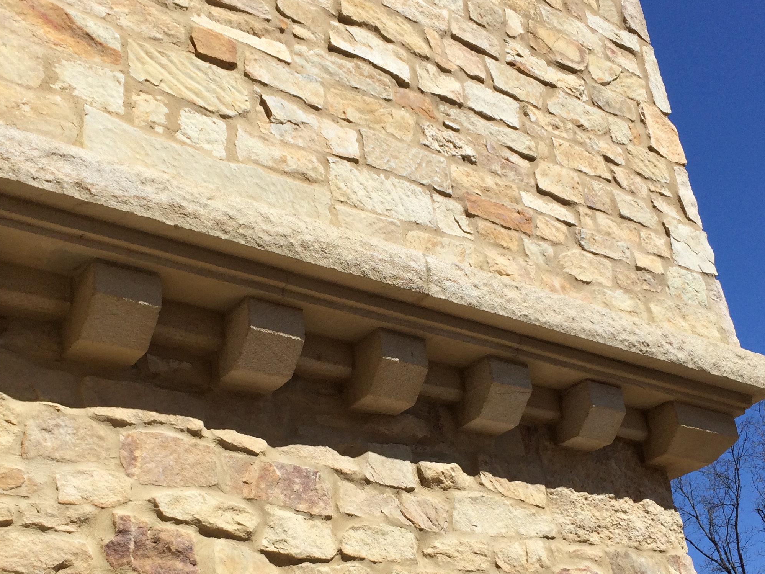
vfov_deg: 29.5
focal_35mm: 49
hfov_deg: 38.9
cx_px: 374
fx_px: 1083
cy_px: 379
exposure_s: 1/3425
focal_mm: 4.12
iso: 32
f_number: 2.2
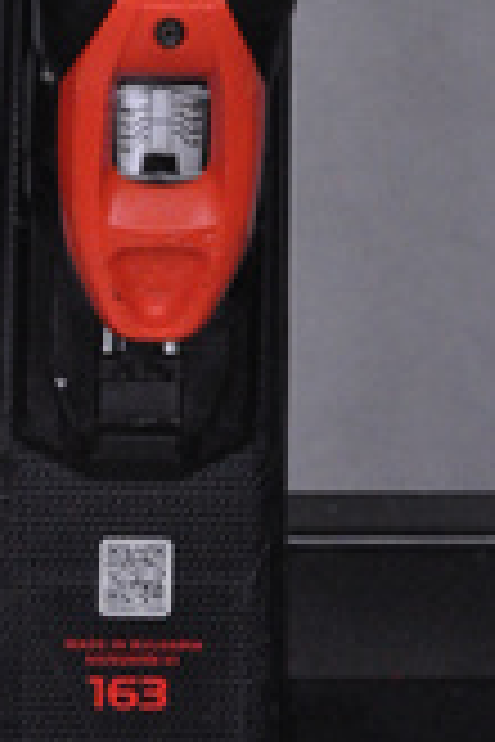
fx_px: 6744
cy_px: 827
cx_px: -106
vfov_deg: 6.3
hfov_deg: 4.2
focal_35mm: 327
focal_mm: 80
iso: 3200
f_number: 9.5
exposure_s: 1/125
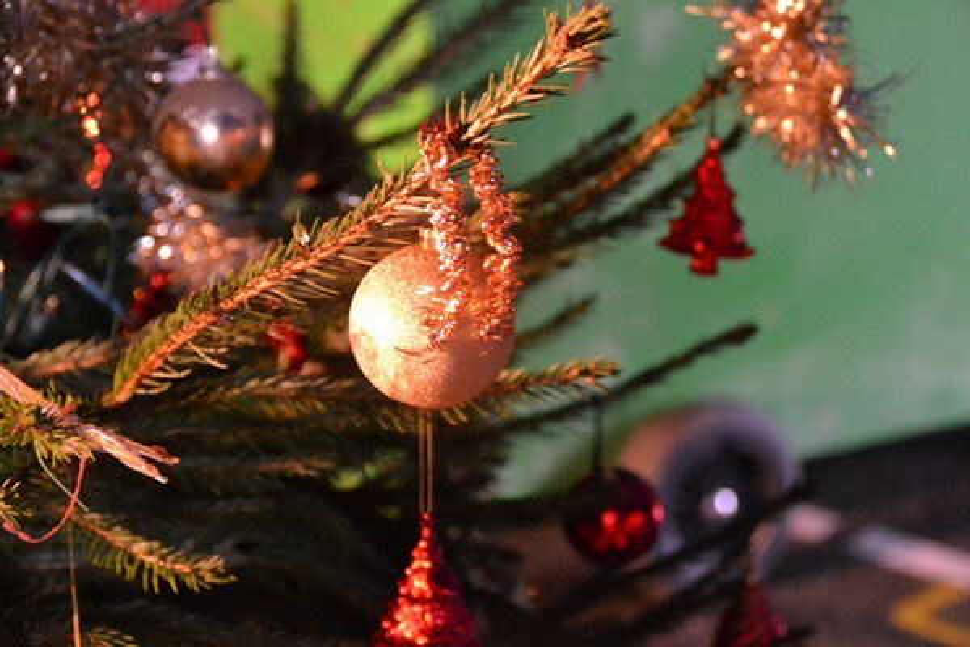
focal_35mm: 84
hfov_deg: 24.2
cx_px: 485
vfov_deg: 16.3
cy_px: 324
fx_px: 2263
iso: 3200
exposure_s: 1/15
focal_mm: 56
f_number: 5
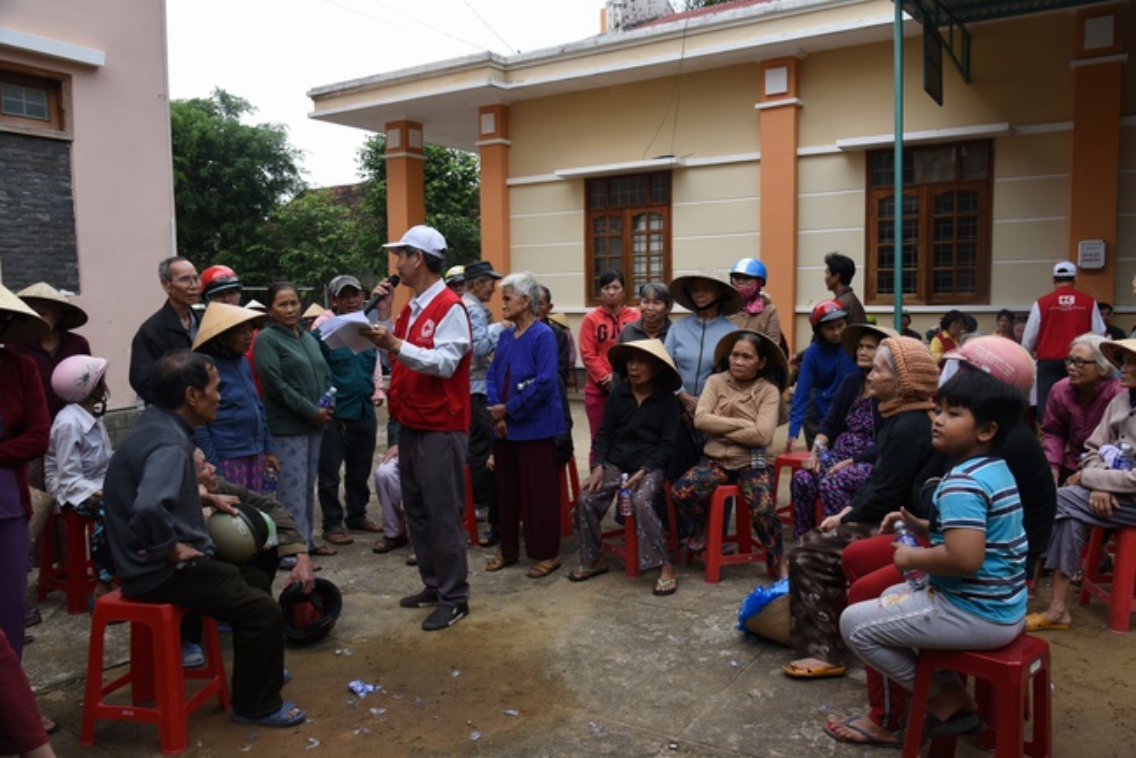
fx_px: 852
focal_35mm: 27
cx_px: 568
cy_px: 379
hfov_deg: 67.4
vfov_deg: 48.0
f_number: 6.3
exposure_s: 1/160
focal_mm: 27
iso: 560
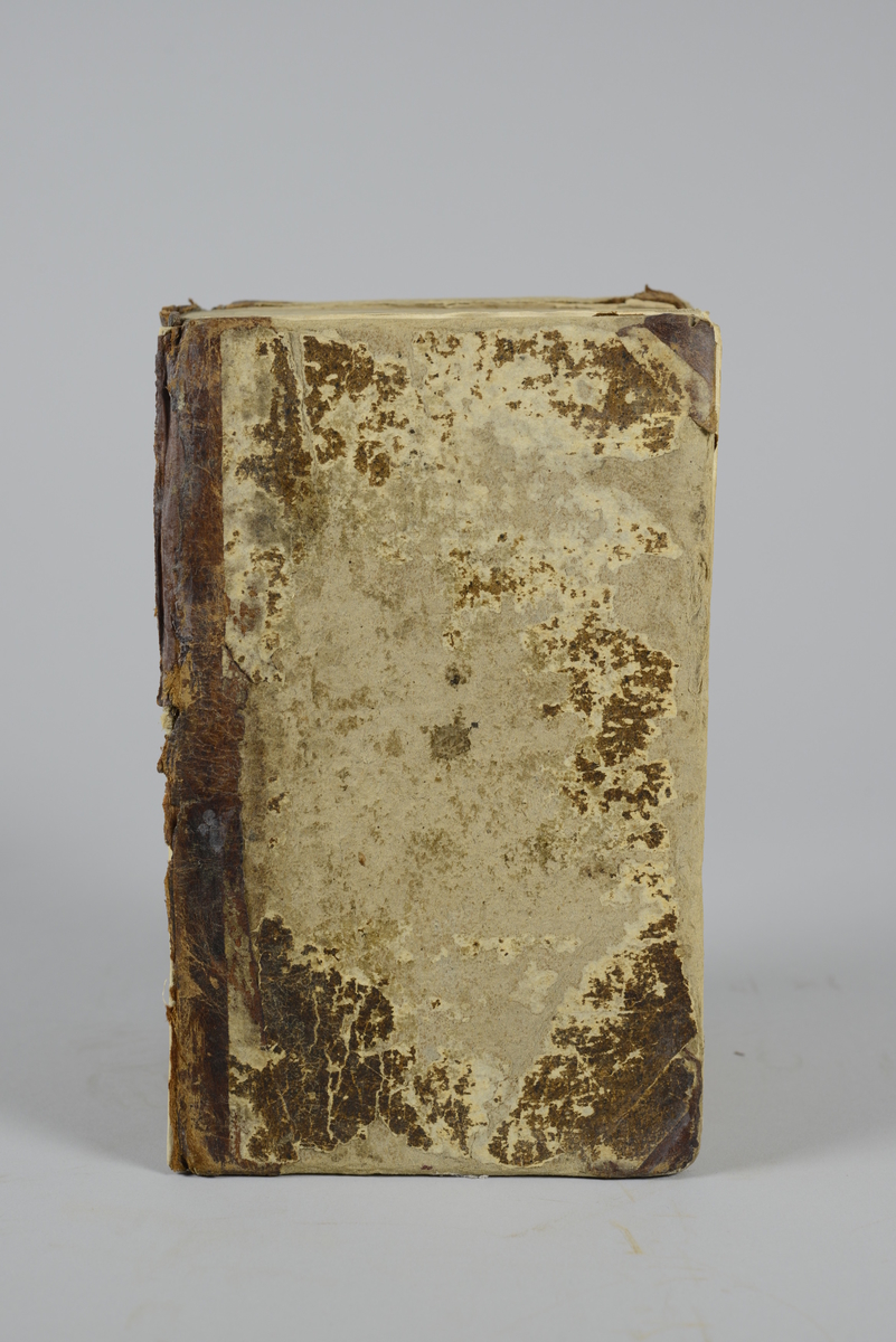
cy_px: 671
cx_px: 448
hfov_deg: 22.6
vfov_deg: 33.4
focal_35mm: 60
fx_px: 2238
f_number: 8
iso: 400
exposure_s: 1/15
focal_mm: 60
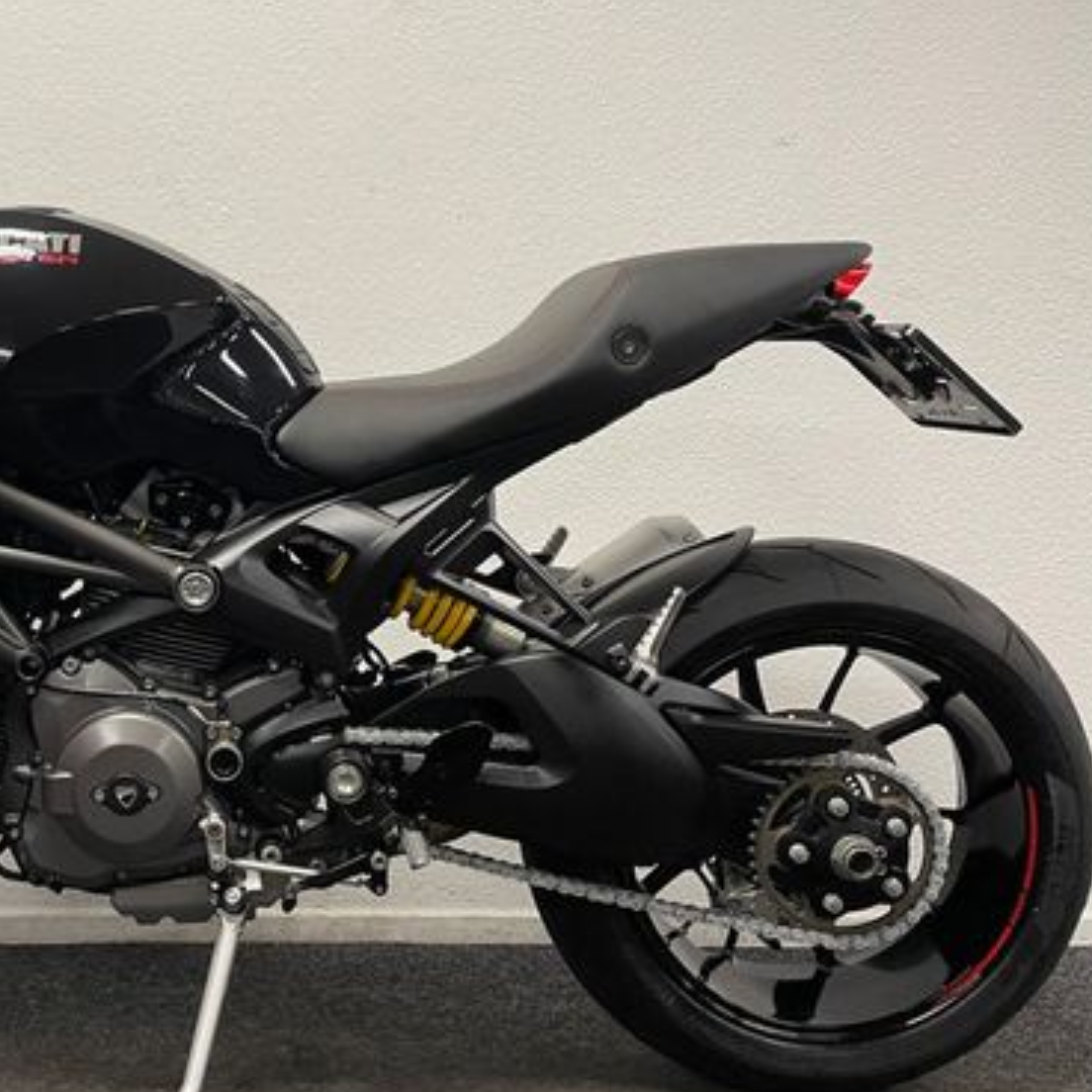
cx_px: 184
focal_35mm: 40
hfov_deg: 39.8
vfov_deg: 41.7
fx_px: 1428
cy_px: 460
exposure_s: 1/50
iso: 64
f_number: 1.6
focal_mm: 4.2
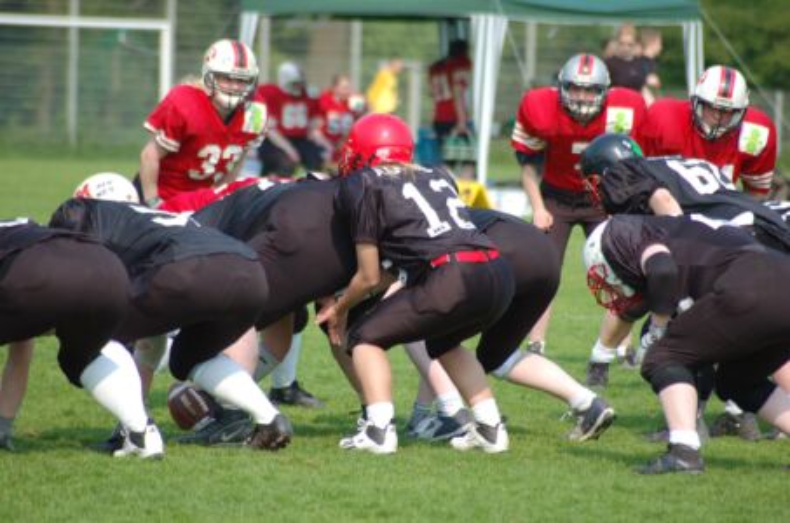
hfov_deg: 6.3
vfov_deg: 4.1
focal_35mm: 330
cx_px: 395
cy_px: 262
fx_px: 7226
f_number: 5.3
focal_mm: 220
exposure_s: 1/500
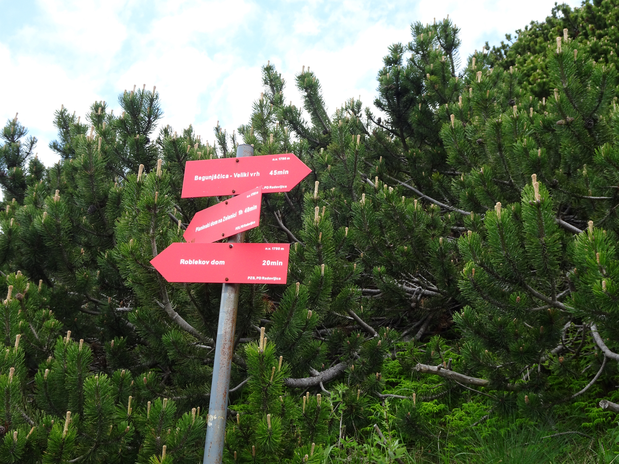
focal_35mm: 48
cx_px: 310
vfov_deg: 30.3
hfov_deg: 39.7
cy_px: 232
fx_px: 858
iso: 80
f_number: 4.5
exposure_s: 1/125
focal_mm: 8.18
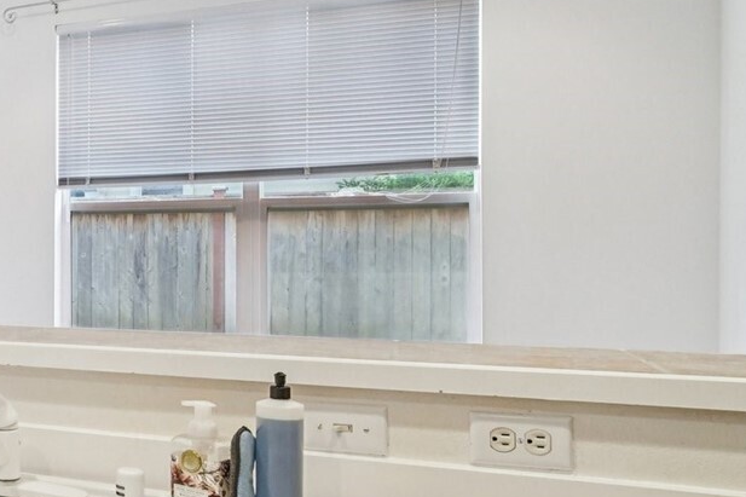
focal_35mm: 44
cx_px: -184
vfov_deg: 30.5
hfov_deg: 34.2
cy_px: 269
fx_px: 911
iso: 1600
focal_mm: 16
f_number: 8
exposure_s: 1/30
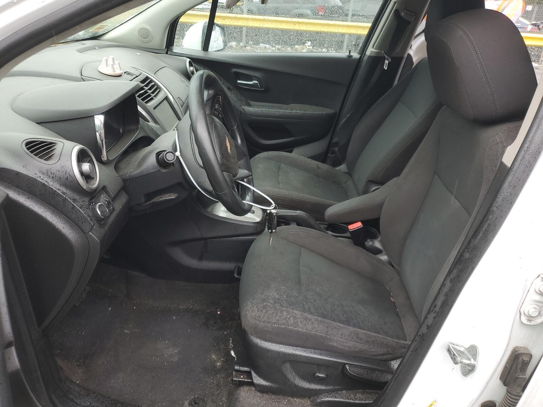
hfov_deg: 67.3
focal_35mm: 26
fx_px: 408
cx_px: 272
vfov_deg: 53.1
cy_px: 204
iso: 50
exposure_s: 1/145
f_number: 1.5
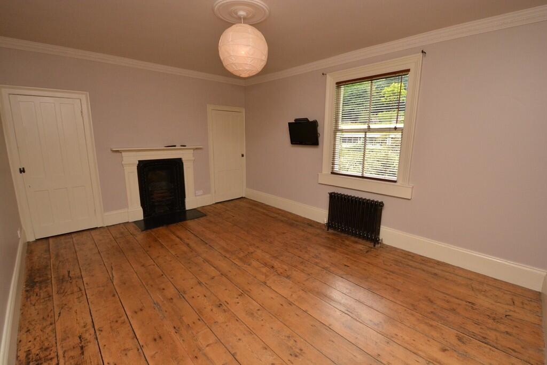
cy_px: 182
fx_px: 228
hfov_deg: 100.4
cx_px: 274
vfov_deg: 77.3
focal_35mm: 15
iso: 1000
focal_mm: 10
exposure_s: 1/160
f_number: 10
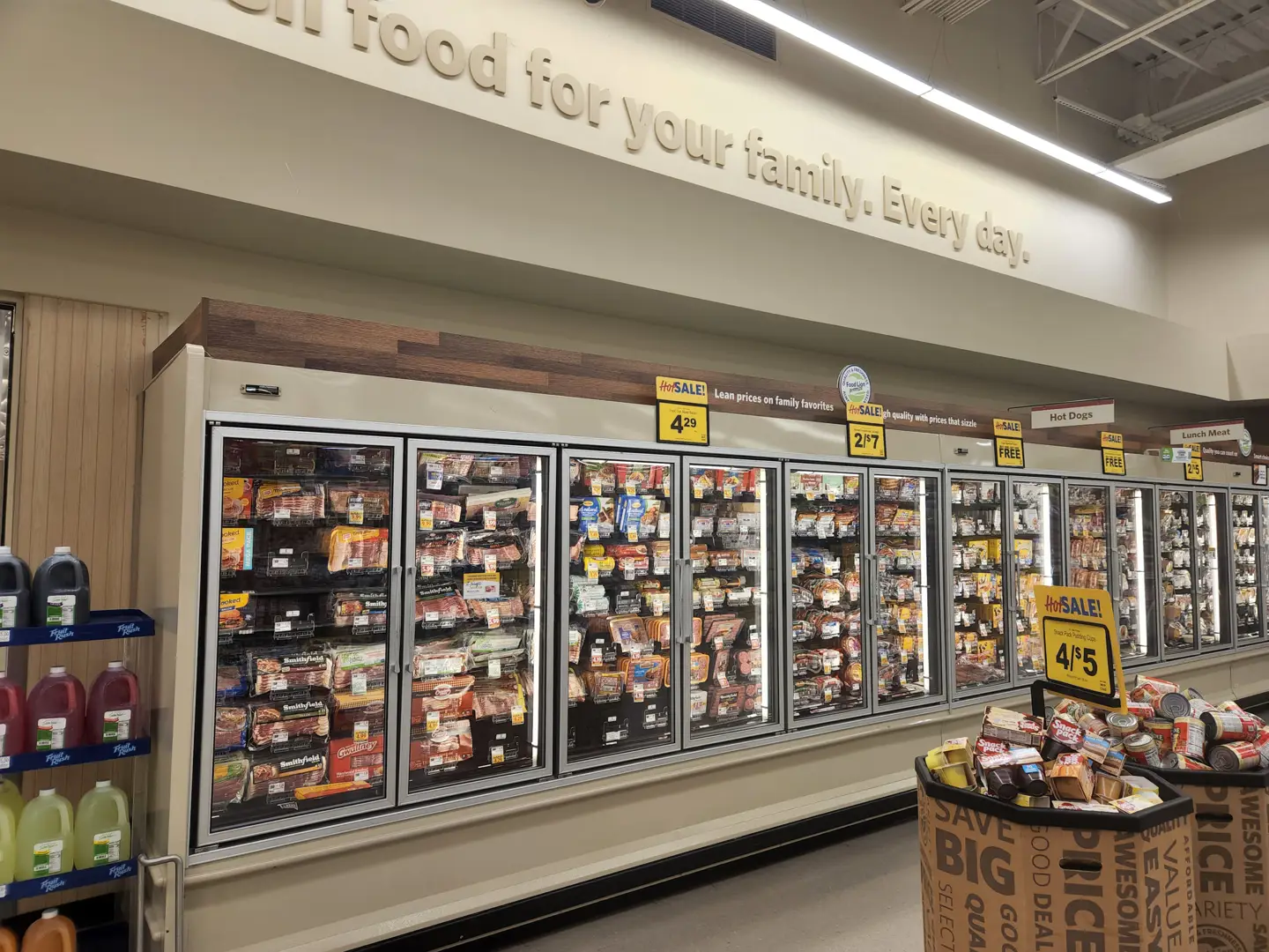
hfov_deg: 73.9
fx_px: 843
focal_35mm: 23
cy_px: 476
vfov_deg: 58.9
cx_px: 634
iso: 100
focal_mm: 5.4
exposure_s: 1/180
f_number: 1.8
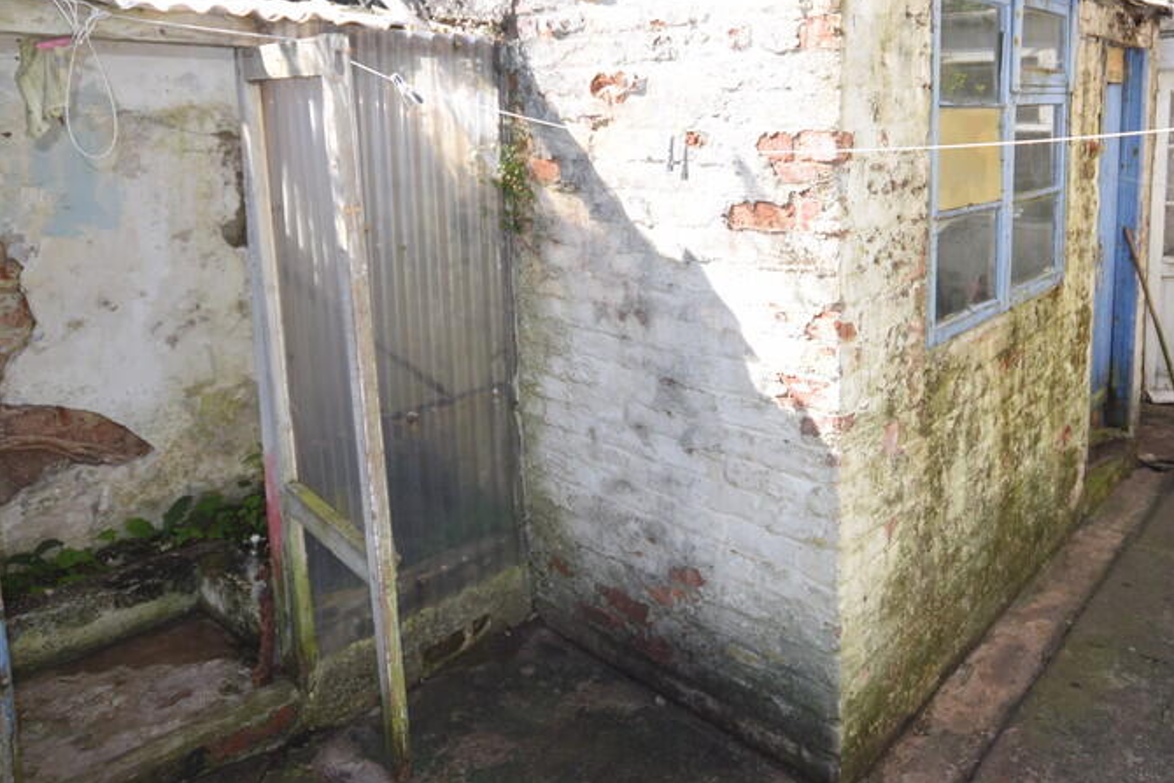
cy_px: 225
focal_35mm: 26
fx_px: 860
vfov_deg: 47.6
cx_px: 673
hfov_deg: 68.2
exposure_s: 1/160
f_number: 6.3
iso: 100
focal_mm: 11.5
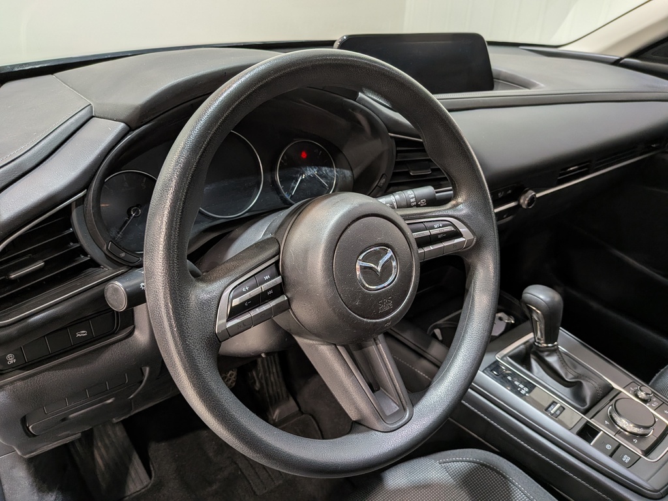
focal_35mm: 24
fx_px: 463
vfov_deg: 56.8
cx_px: 334
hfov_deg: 71.6
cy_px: 250
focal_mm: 4.53
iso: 41
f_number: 1.7
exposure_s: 1/100
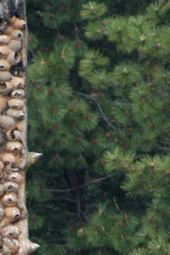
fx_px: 21302
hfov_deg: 0.5
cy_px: 272
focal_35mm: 3003
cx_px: 35
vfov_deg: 0.7
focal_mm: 300
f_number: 5.6
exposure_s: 1/320
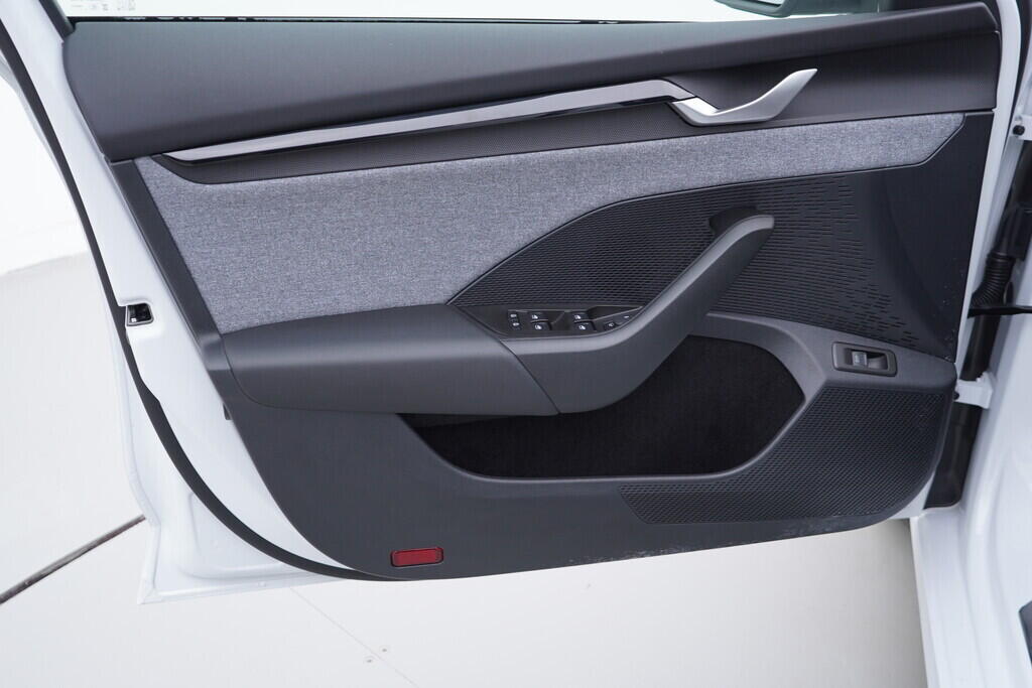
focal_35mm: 36
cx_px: 516
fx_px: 1032
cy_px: 344
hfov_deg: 53.1
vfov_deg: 36.9
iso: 125
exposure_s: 1/50
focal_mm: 24
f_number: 3.2
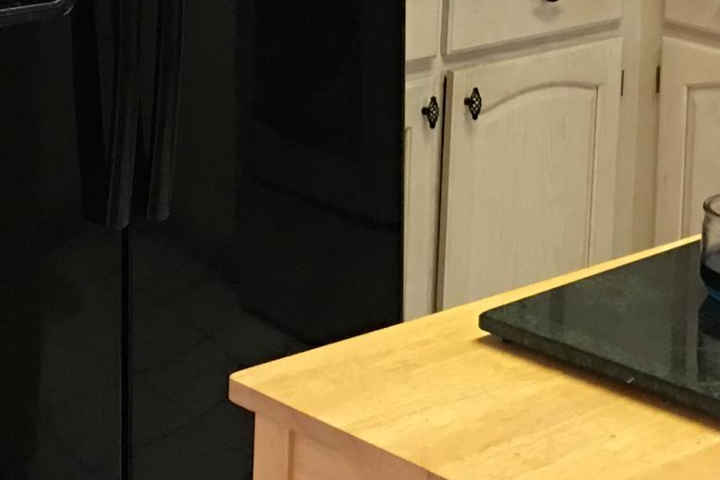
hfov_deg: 17.6
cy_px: -282
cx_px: 440
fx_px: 2320
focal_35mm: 116
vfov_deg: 11.3
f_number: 2.2
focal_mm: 4.15
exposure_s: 1/15
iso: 100
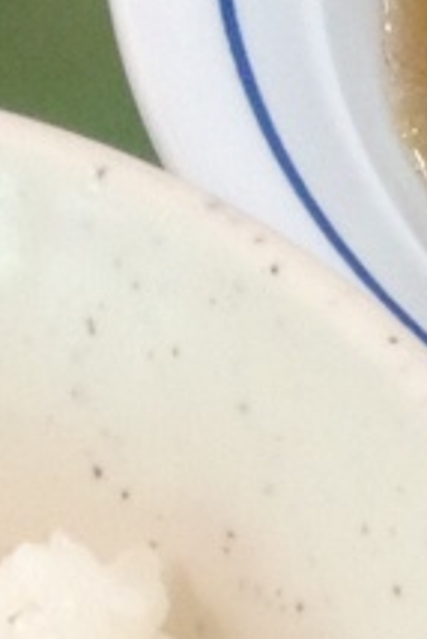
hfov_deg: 4.7
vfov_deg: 7.4
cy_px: 663
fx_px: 4920
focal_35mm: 277
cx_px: 1356
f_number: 2.4
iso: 64
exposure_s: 1/60
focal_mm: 4.28
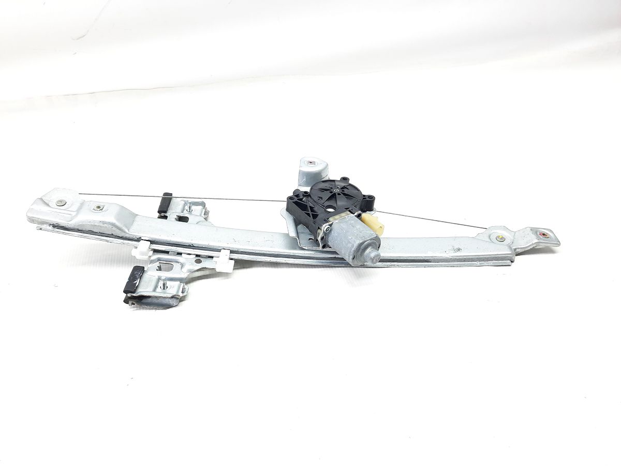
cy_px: 233
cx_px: 310
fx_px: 448
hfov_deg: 69.4
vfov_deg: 54.9
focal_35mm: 25
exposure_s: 1/50
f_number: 2
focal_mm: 4.6
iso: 160
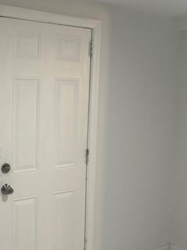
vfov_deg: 35.5
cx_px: 7
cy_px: 147
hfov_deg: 25.8
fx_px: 389
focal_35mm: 54
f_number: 1.5
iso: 80
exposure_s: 1/60
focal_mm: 5.7
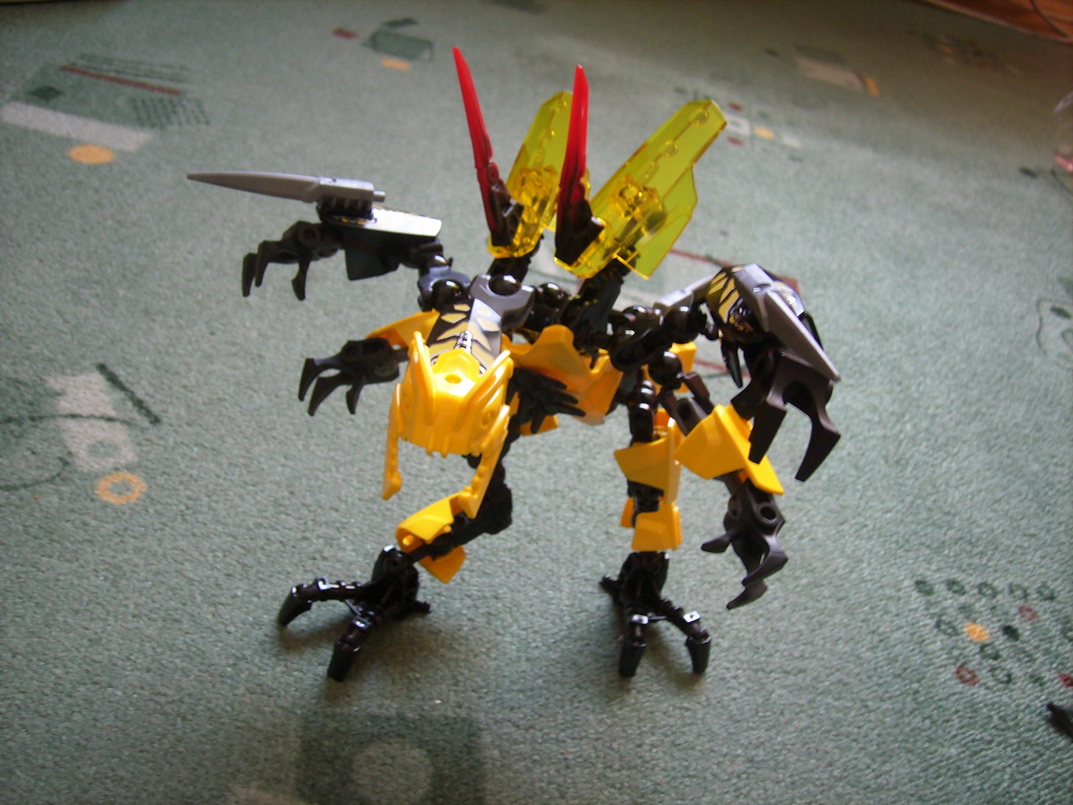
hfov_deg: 56.8
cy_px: 402
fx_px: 992
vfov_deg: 44.2
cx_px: 536
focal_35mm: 32
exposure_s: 1/8
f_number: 2.8
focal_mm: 5.99
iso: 50
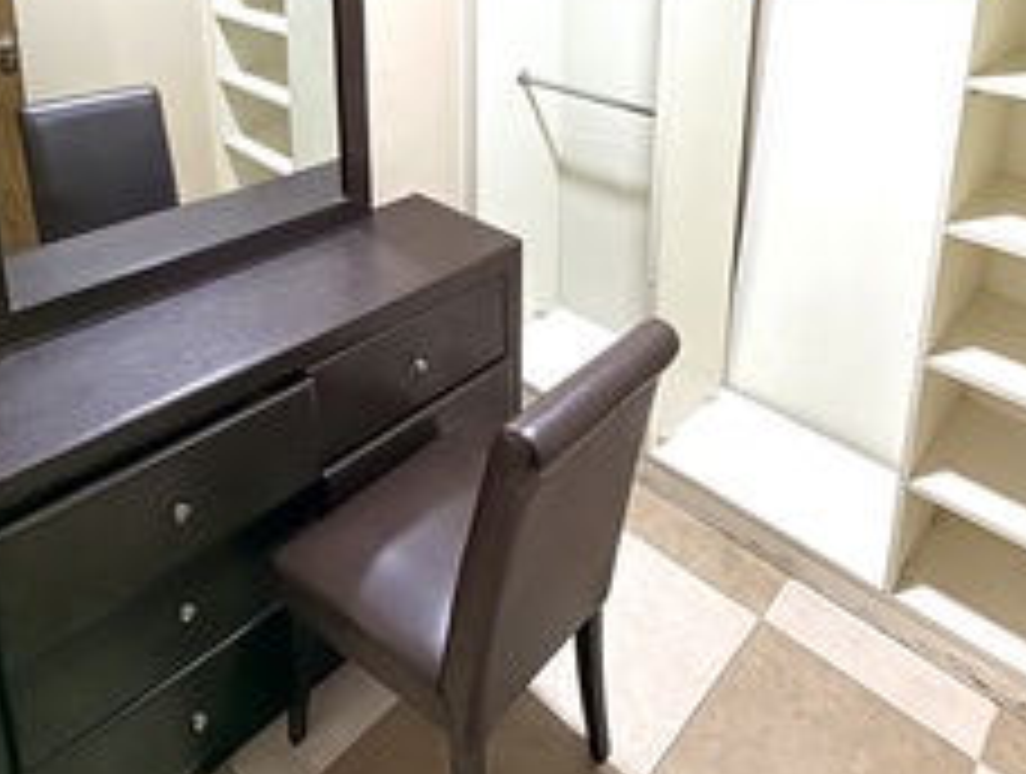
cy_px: 56
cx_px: 596
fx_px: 832
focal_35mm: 28
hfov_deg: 63.0
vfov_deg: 44.7
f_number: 2.2
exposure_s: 1/50
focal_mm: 2.22
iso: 640
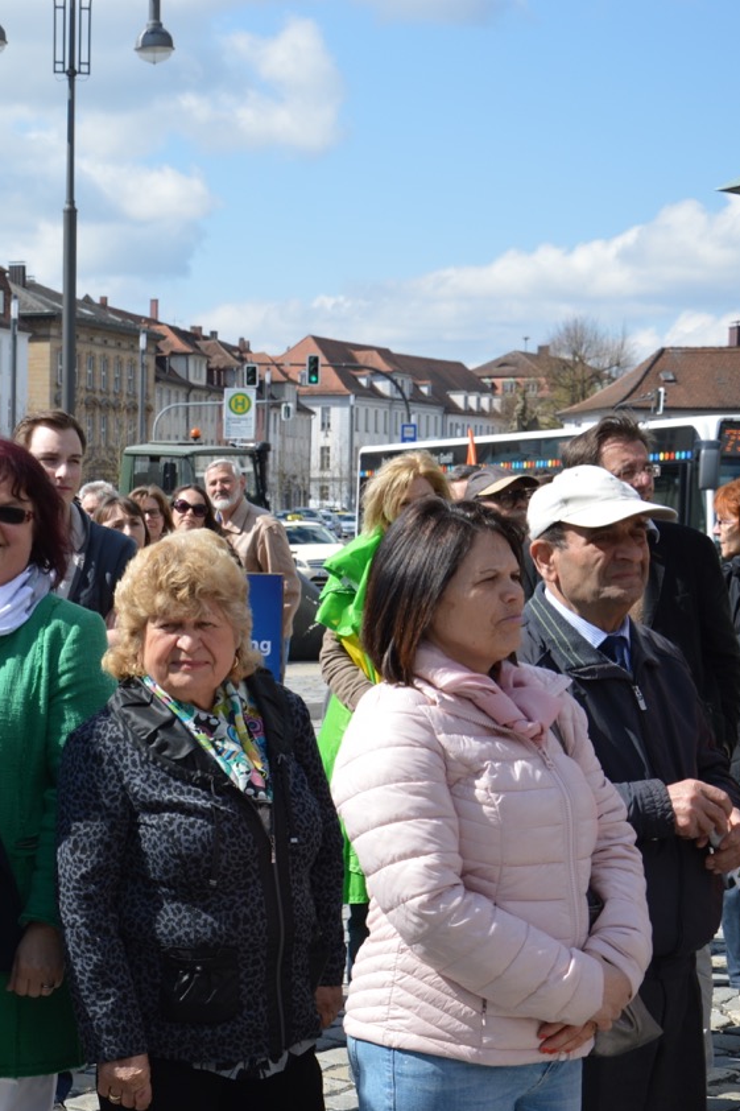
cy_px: 559
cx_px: -21
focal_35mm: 80
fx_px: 2460
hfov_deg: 16.7
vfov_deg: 25.4
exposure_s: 1/250
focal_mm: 35
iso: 100
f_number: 8
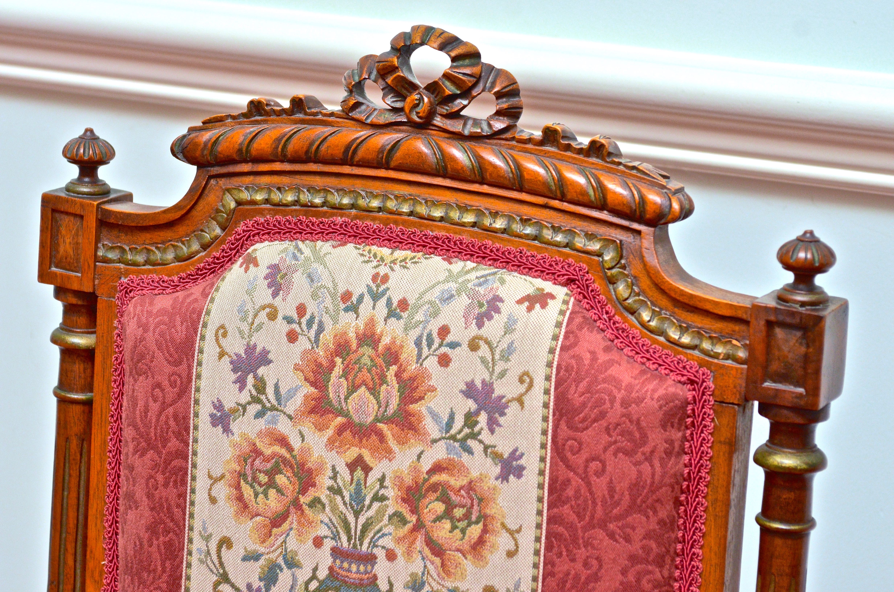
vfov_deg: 12.6
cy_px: 296
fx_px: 2676
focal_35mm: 108
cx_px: 447
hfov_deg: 19.0
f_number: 6.3
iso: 640
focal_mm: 72
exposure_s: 1/160
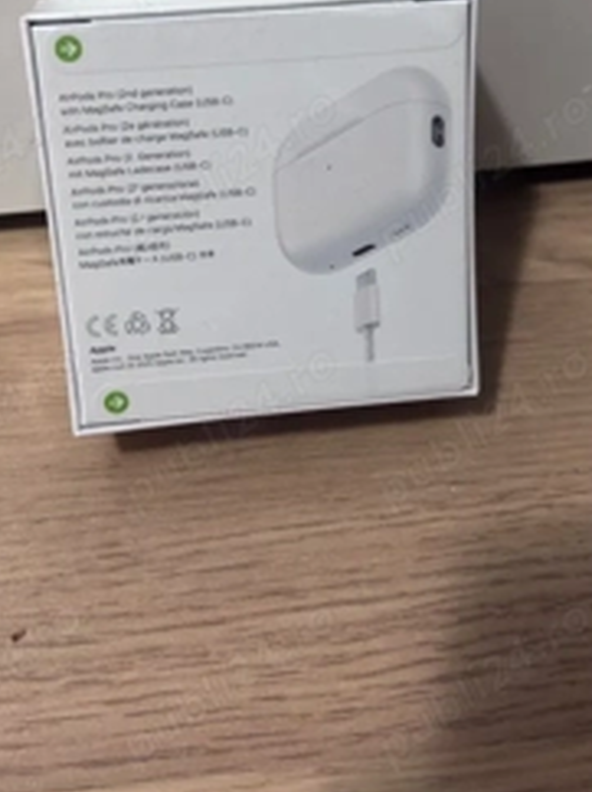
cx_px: 294
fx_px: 982
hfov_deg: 33.5
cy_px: 213
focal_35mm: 43
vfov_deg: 42.7
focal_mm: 5.96
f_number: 1.6
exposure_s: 1/33
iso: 250
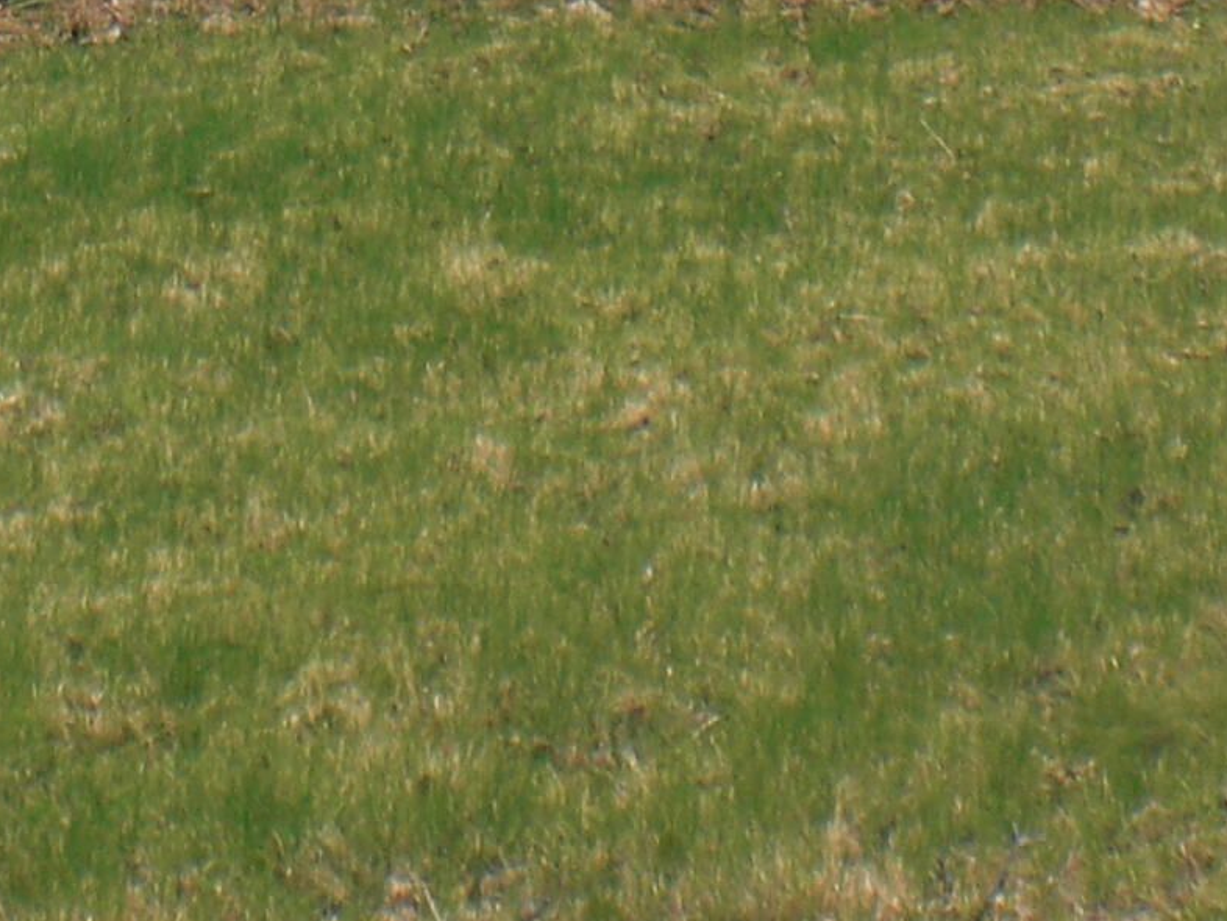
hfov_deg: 13.6
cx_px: 303
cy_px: -820
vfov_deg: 9.6
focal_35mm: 145
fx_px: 5141
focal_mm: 6.3
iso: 64
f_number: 5.6
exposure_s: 1/250
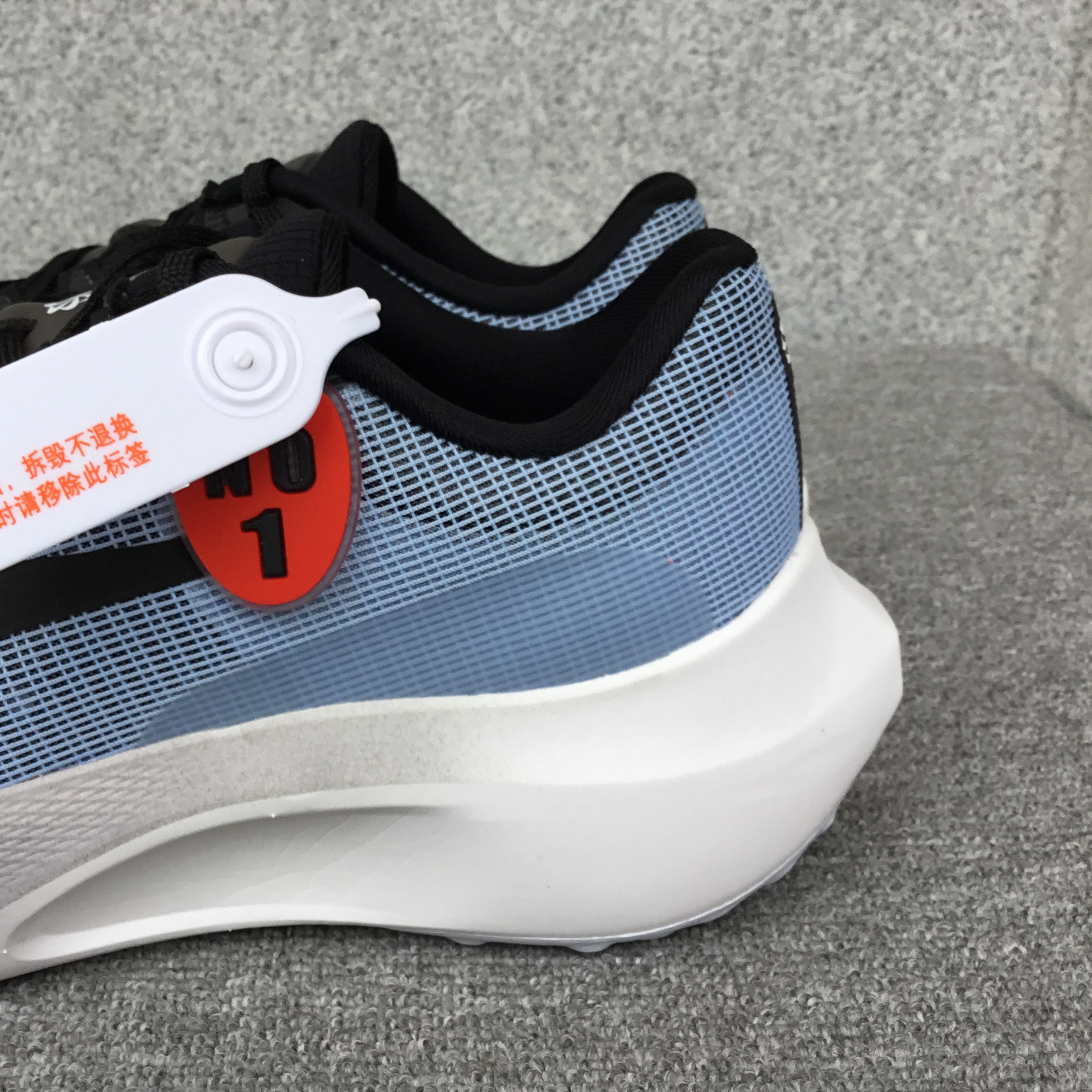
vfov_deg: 44.9
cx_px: 432
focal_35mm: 37
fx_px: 1321
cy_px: 548
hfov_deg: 44.7
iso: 32
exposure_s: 1/100
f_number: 2.4
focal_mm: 3.3
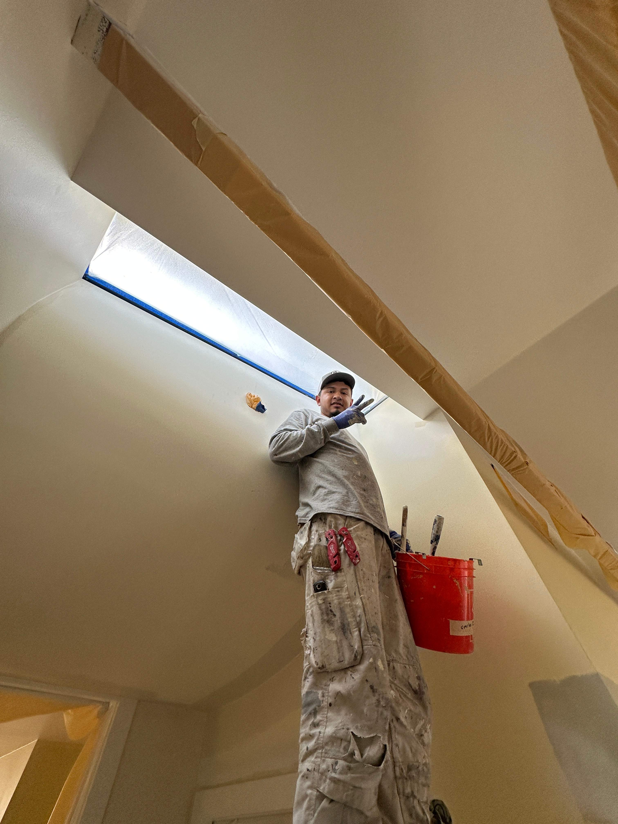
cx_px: 309
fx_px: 333
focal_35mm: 14
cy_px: 412
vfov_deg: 102.1
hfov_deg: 85.7
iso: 100
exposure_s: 1/120
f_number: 2.2
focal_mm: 2.22
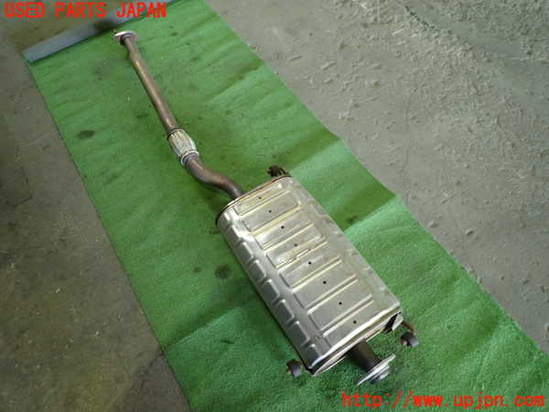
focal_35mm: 25
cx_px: 274
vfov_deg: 54.9
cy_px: 206
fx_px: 396
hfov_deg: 69.4
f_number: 2
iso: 320
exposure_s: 1/30
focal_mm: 4.5
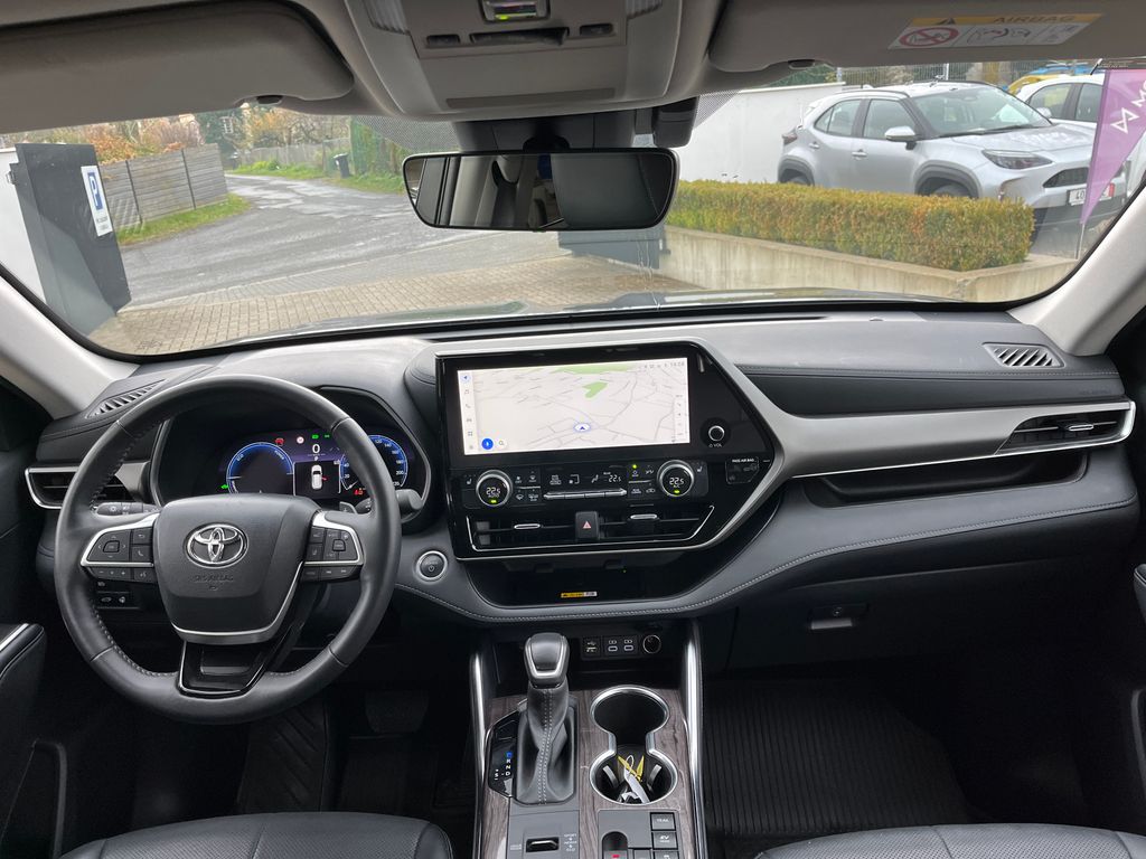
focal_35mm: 26
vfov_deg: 53.1
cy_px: 430
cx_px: 573
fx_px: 861
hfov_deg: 67.3
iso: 125
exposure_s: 1/121
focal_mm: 5.1
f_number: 1.6
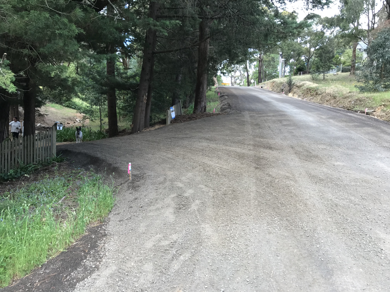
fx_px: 315
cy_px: 146
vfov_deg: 49.7
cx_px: 195
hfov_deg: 63.4
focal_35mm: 28
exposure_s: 1/118
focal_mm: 3.99
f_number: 1.8
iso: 20
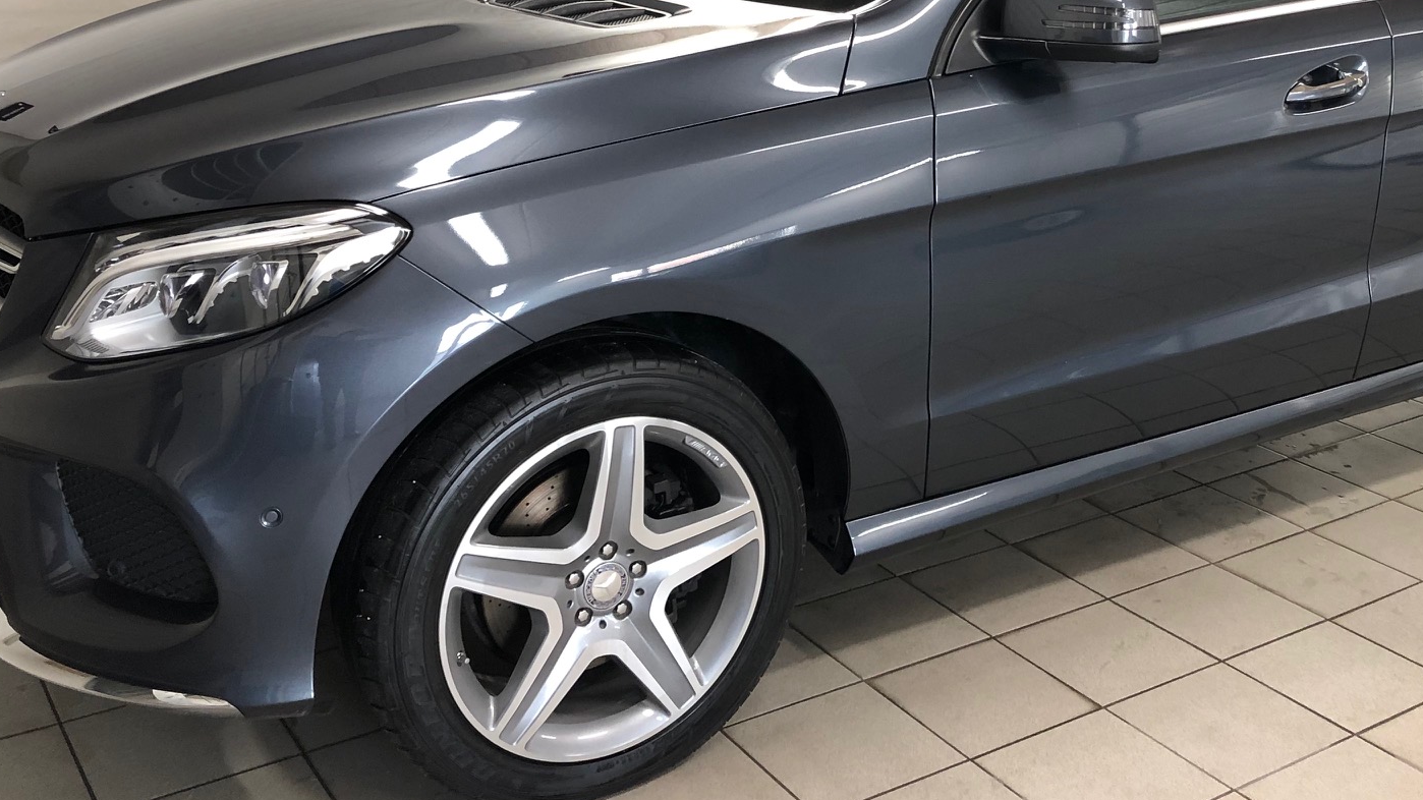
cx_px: 866
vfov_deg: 26.2
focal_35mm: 44
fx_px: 1660
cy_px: 77
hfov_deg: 46.1
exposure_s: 1/17
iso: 50
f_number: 1.8
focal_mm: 3.99
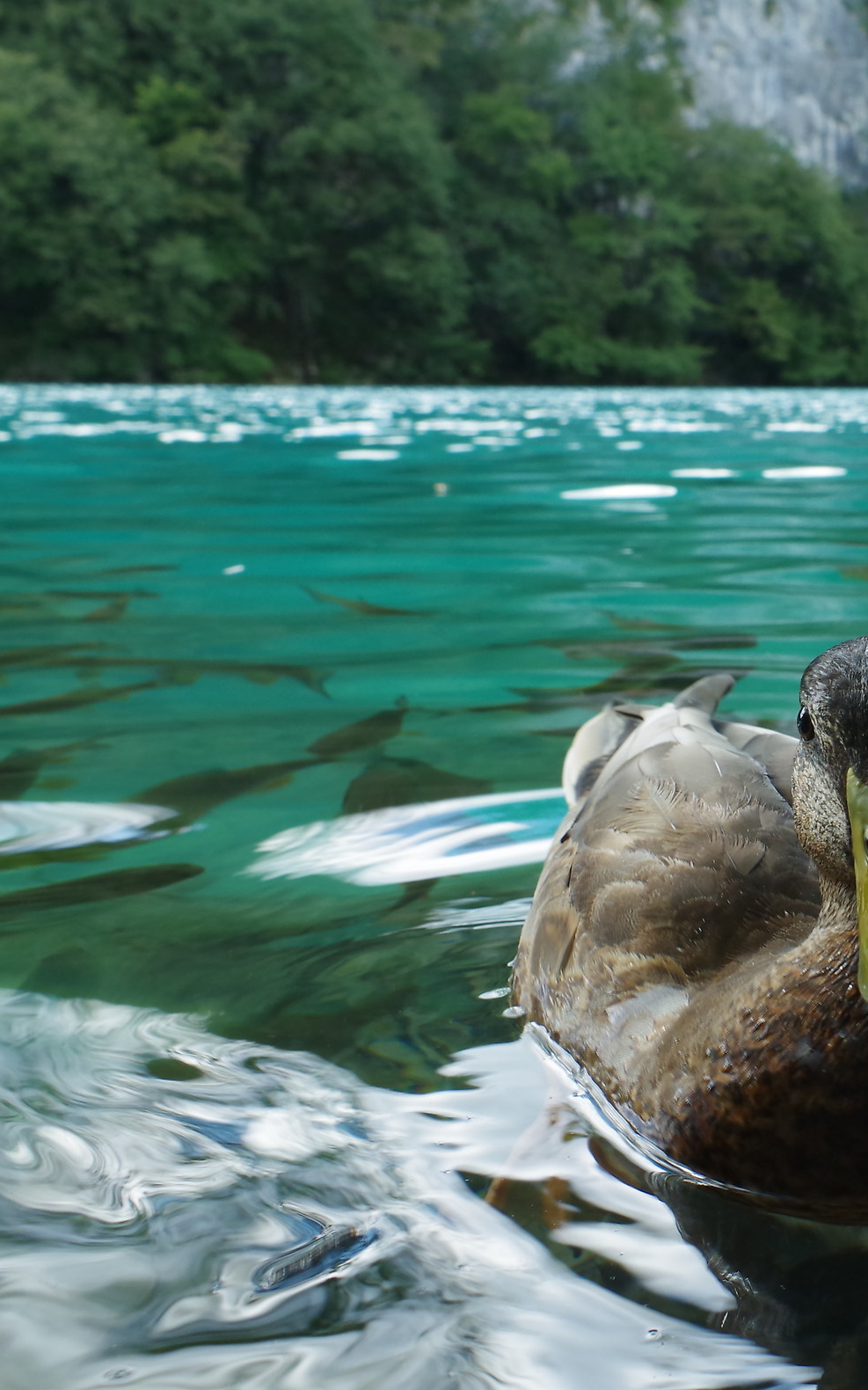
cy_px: 703
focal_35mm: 49
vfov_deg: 41.2
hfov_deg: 24.0
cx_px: 1043
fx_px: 1847
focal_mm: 21
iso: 400
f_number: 7.1
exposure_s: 1/60
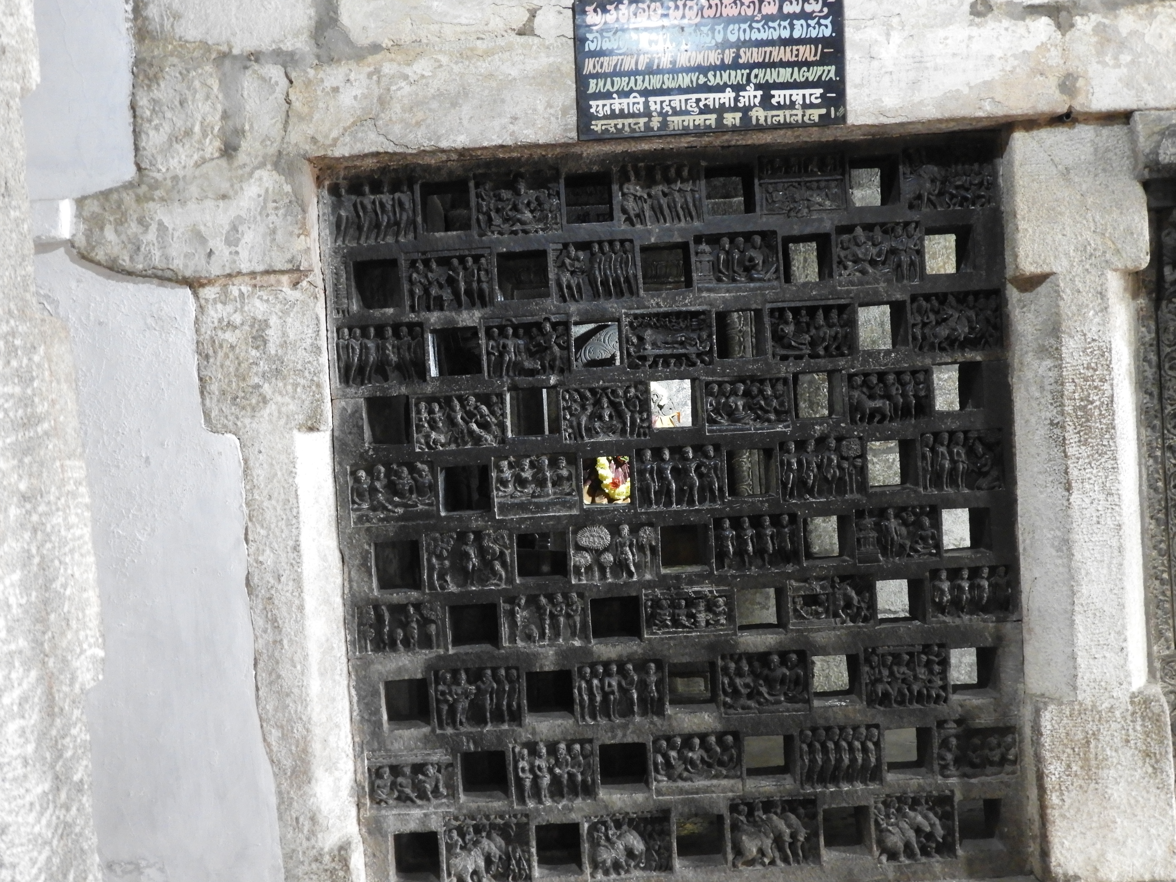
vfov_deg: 40.7
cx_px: 588
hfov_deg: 52.6
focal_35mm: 35
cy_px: 441
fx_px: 1189
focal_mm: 6.3
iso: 800
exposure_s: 1/6
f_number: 3.8
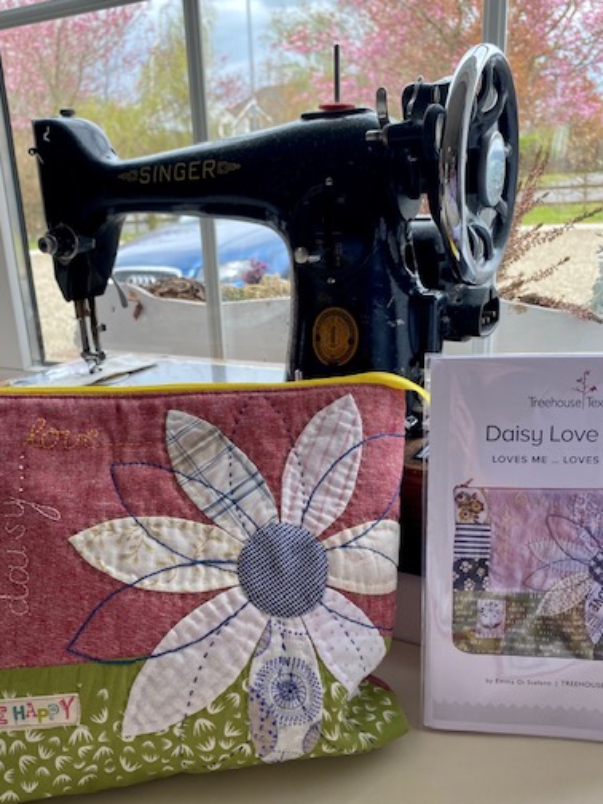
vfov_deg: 55.1
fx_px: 766
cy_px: 466
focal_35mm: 33
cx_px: 255
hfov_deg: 42.8
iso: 32
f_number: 1.8
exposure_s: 1/159
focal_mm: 4.25
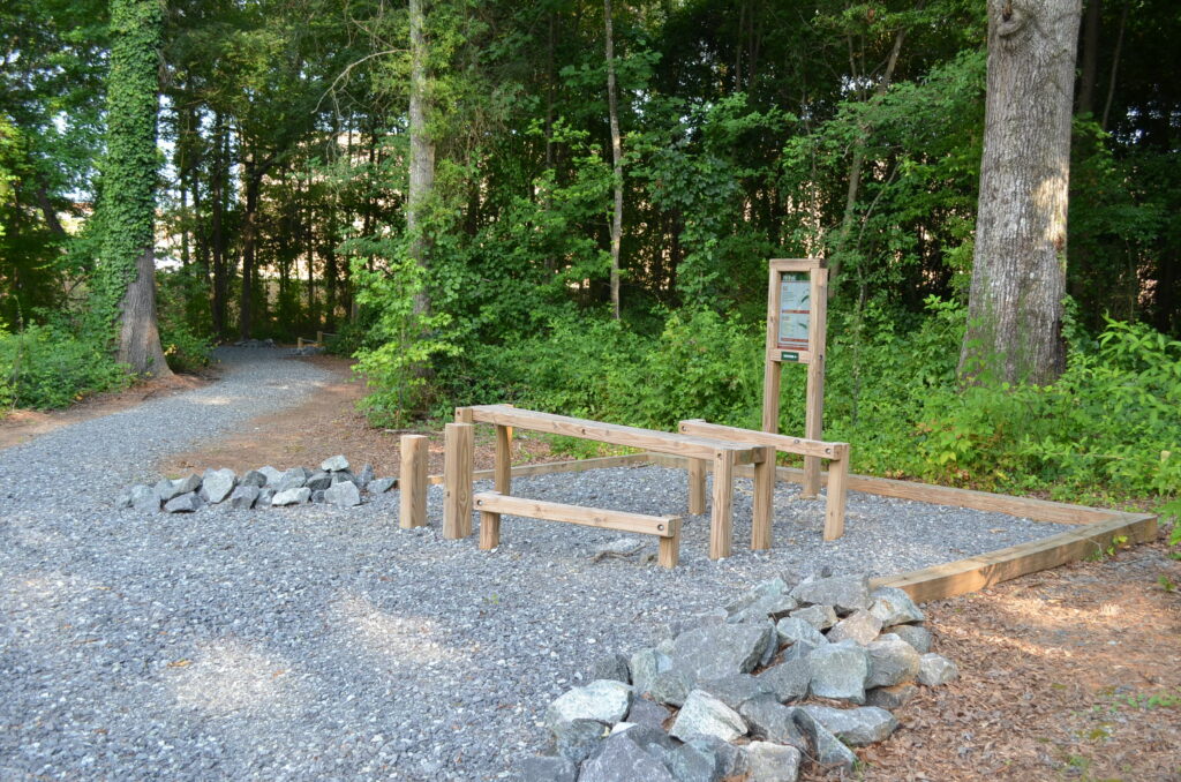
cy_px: 391
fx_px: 1080
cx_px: 590
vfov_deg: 39.8
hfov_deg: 57.3
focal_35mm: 33
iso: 220
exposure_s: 1/125
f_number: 5.6
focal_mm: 22
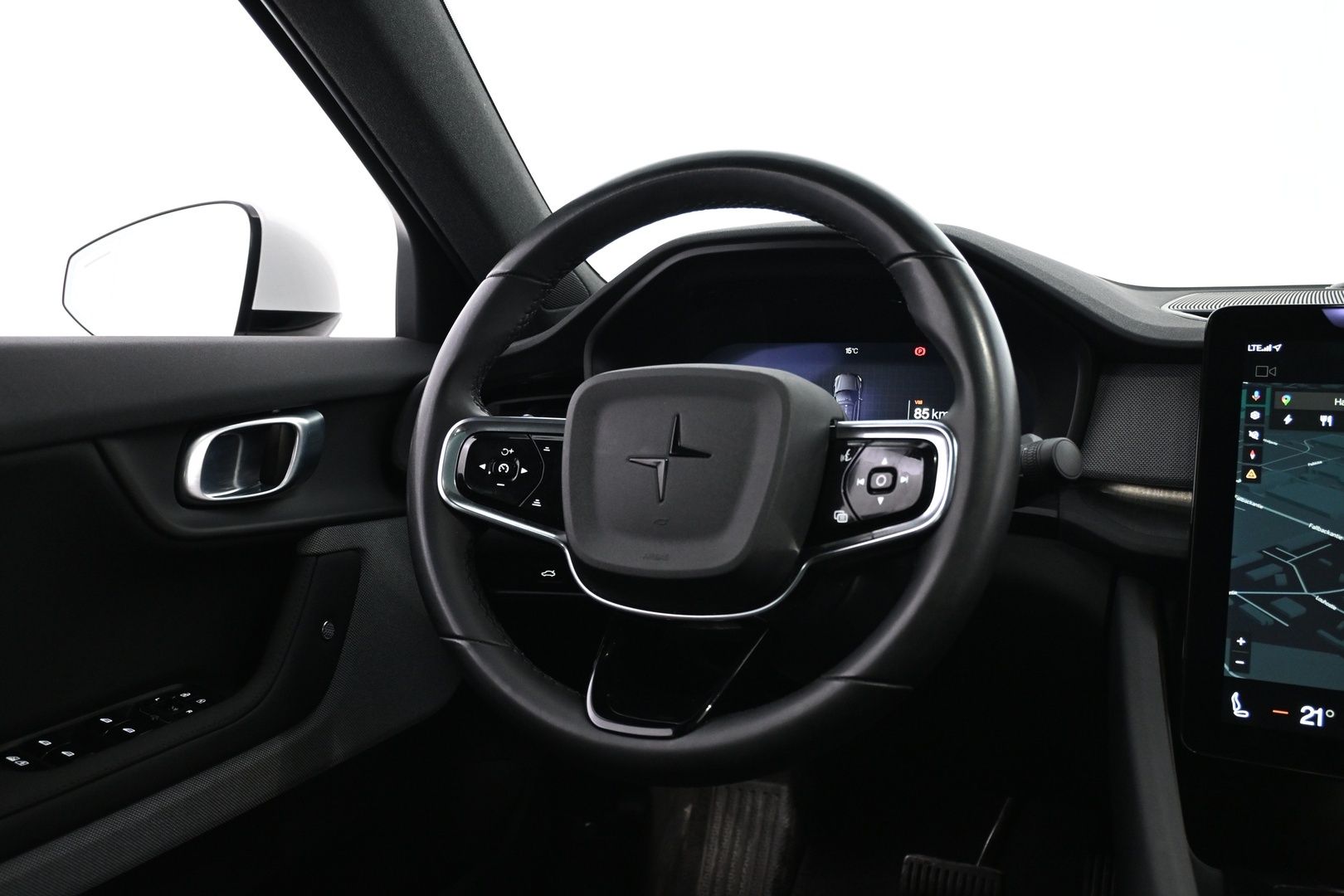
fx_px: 1176
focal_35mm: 32
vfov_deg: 41.7
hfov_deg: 59.5
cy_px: 448
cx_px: 672
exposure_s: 1/25
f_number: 4
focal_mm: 21
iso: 1600
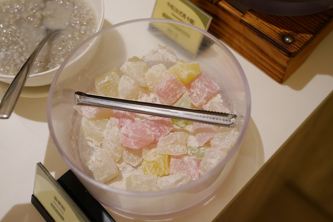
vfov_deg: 31.2
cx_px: 166
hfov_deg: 45.4
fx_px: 398
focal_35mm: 43
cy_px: 111
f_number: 2.8
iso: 2000
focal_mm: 43
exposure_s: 1/160
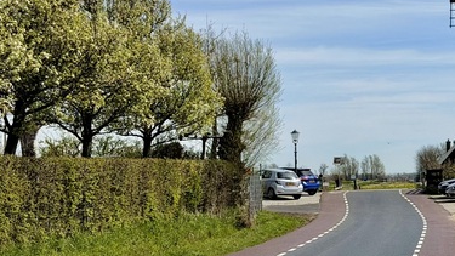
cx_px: 453
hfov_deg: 19.4
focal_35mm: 107
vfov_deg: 11.3
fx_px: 1291
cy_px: 47
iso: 64
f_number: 1.78
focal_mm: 6.76
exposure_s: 1/9901
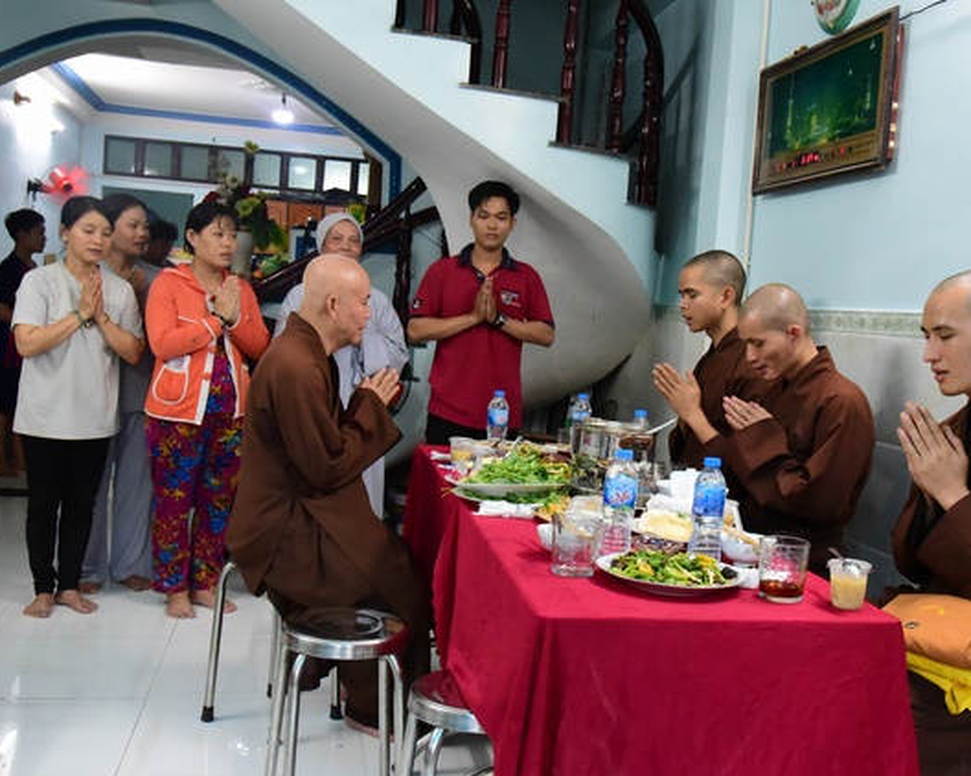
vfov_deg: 40.1
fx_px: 1063
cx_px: 570
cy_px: 384
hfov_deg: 48.9
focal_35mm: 37
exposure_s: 1/80
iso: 12800
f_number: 7.1
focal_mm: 32
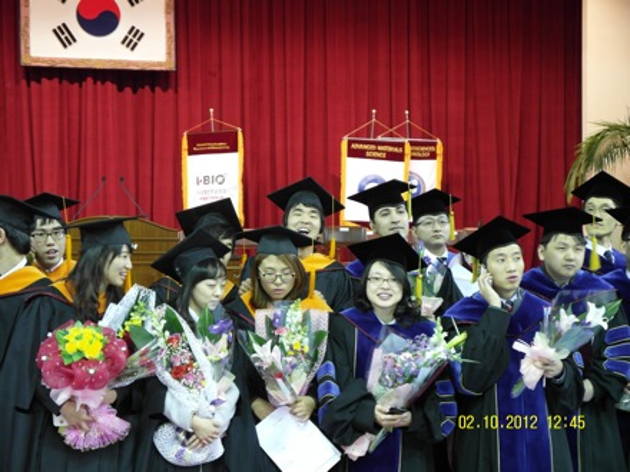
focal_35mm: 72
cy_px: 236
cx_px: 315
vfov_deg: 20.4
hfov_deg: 27.0
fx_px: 1310
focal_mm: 15.6
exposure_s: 1/30
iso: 240
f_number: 2.4
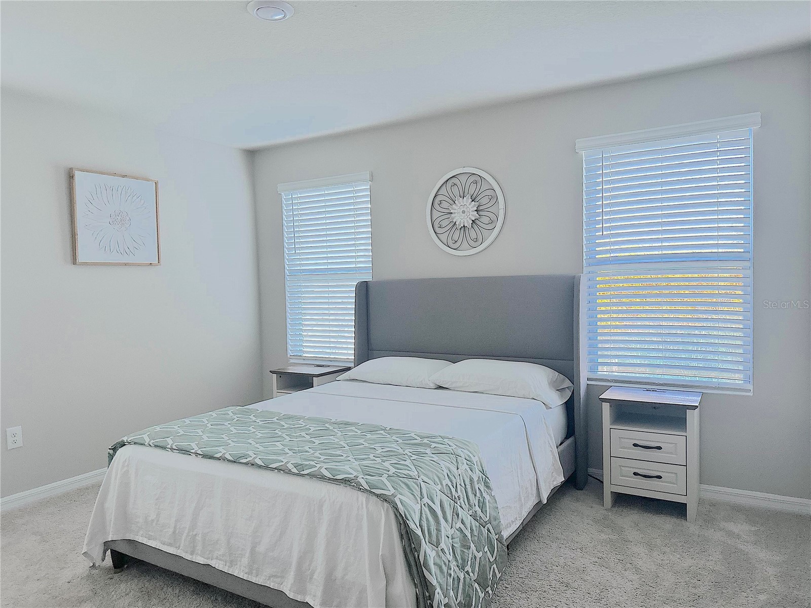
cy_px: 304
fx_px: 562
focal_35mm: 24
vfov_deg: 56.8
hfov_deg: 71.6
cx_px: 406
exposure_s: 1/60
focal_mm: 6.86
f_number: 1.78
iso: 250
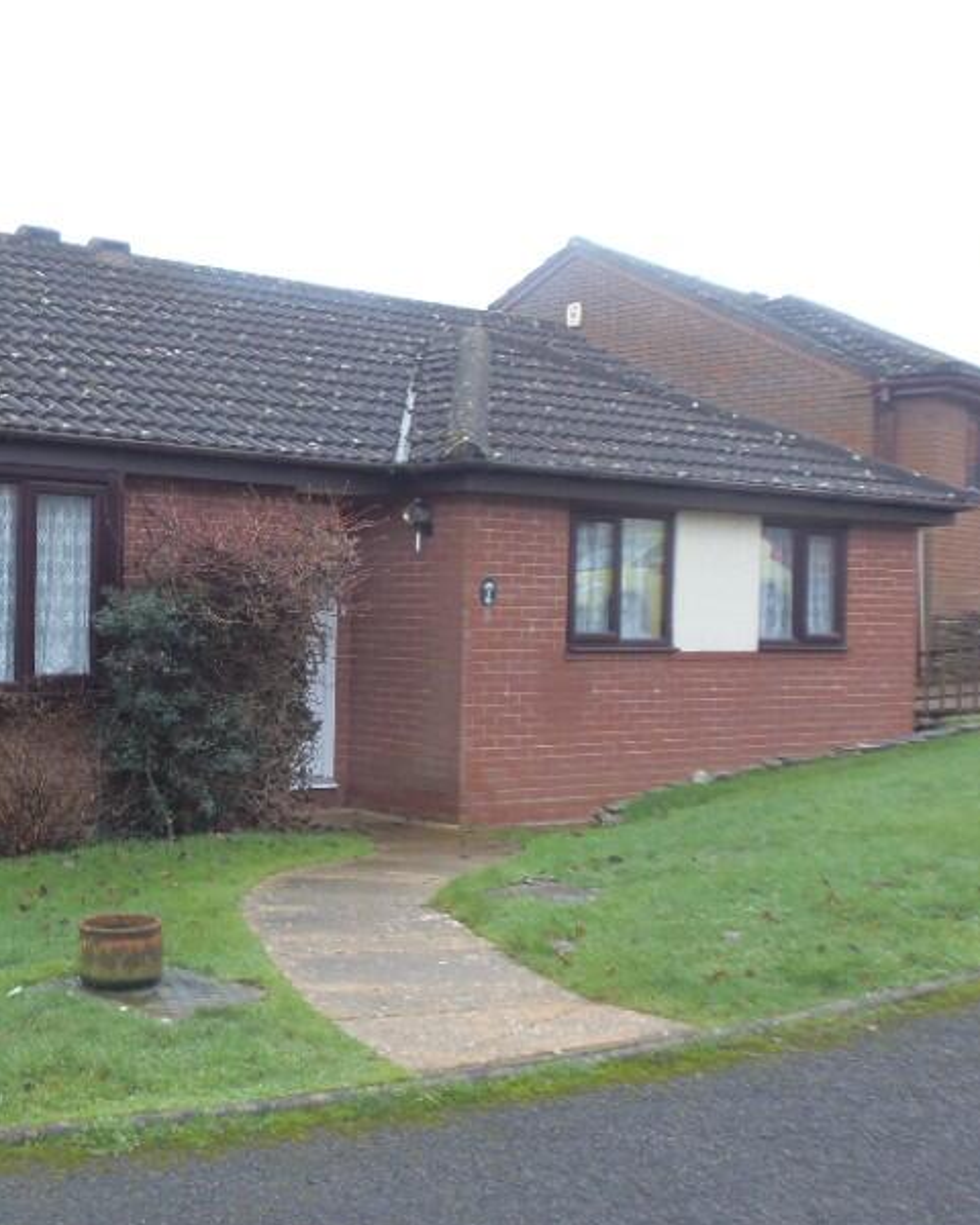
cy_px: 659
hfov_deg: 34.0
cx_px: -2
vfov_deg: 45.8
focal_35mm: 40
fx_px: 1450
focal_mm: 4.3
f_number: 2.9
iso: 64
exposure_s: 1/60
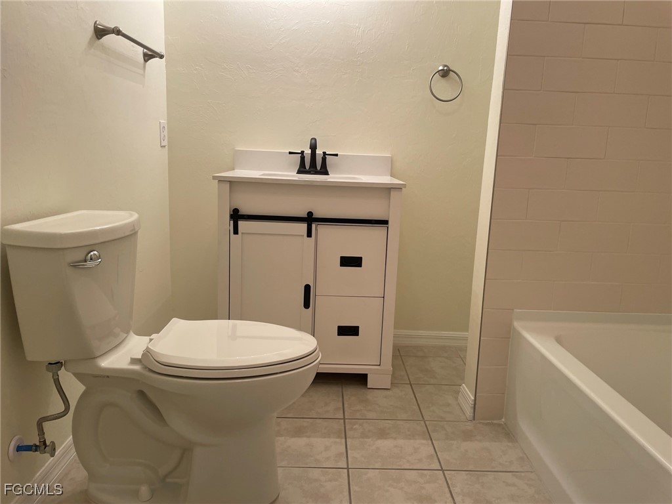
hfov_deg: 67.3
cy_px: 252
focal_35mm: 26
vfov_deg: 53.1
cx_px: 336
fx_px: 505
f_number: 1.6
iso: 100
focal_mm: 4.2
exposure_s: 1/120
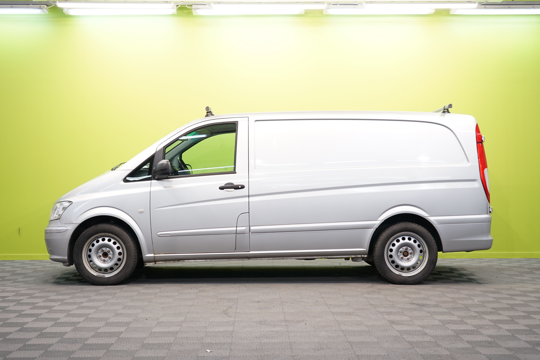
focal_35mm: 48
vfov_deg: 28.1
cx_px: 270
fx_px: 720
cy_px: 180
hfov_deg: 41.1
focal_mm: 48
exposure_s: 1/30
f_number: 4.5
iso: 500
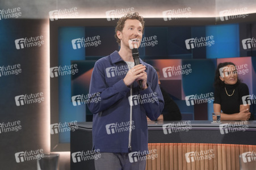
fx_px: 320
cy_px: 85
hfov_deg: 43.6
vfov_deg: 29.8
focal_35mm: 45
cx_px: 128
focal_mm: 30
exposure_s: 1/200
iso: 640
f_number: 2.2
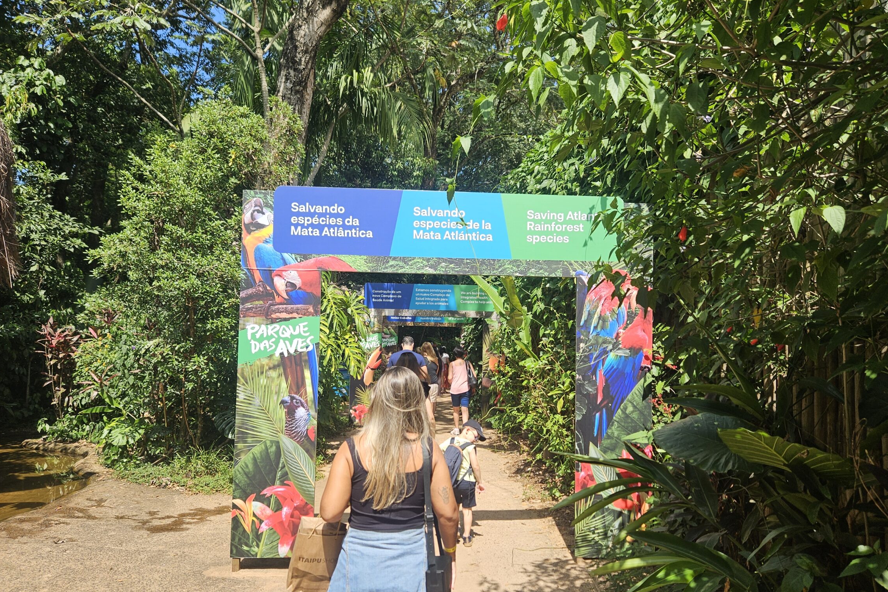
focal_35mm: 27
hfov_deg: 67.4
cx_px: 441
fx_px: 666
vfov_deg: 47.9
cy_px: 305
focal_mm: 5.4
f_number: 1.8
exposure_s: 1/1047
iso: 25
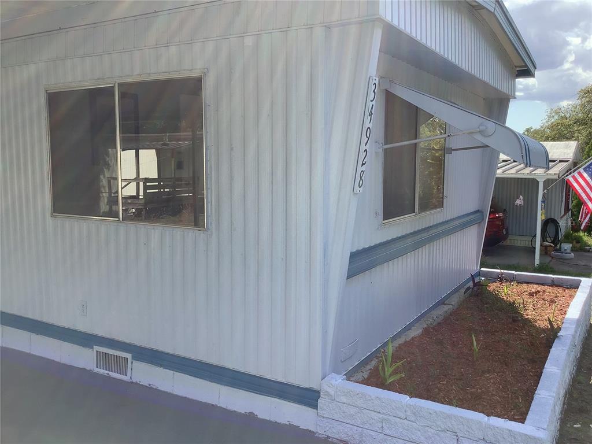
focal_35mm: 31
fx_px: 530
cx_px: 296
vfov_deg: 45.4
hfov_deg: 58.4
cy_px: 222
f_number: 2.4
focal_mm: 3.3
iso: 25
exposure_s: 1/599
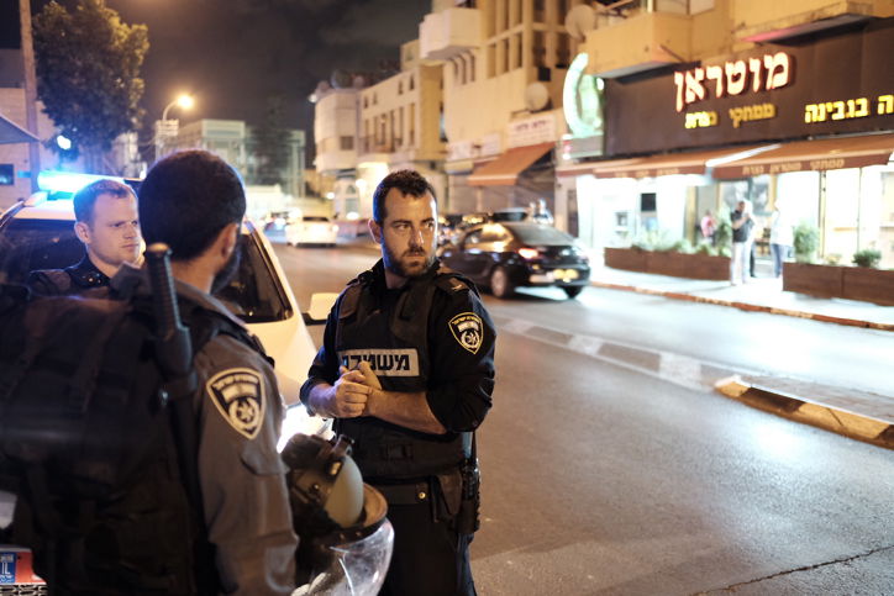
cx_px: 447
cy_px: 298
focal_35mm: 35
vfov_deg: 37.9
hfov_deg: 54.4
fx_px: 869
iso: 2000
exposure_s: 1/30
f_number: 1.4
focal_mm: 23
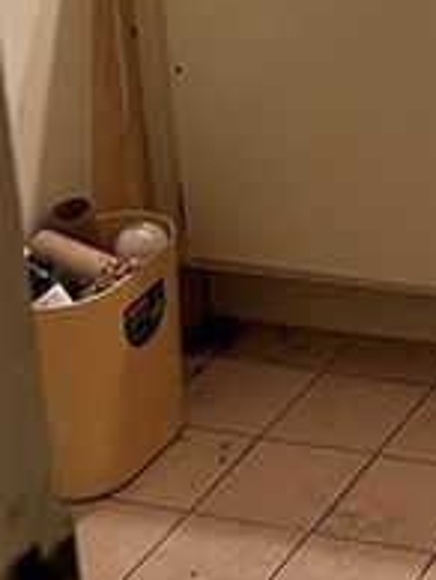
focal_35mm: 116
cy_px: -196
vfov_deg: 16.0
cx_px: 756
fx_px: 1944
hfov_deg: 11.9
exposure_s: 1/60
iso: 250
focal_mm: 5.7
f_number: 1.5
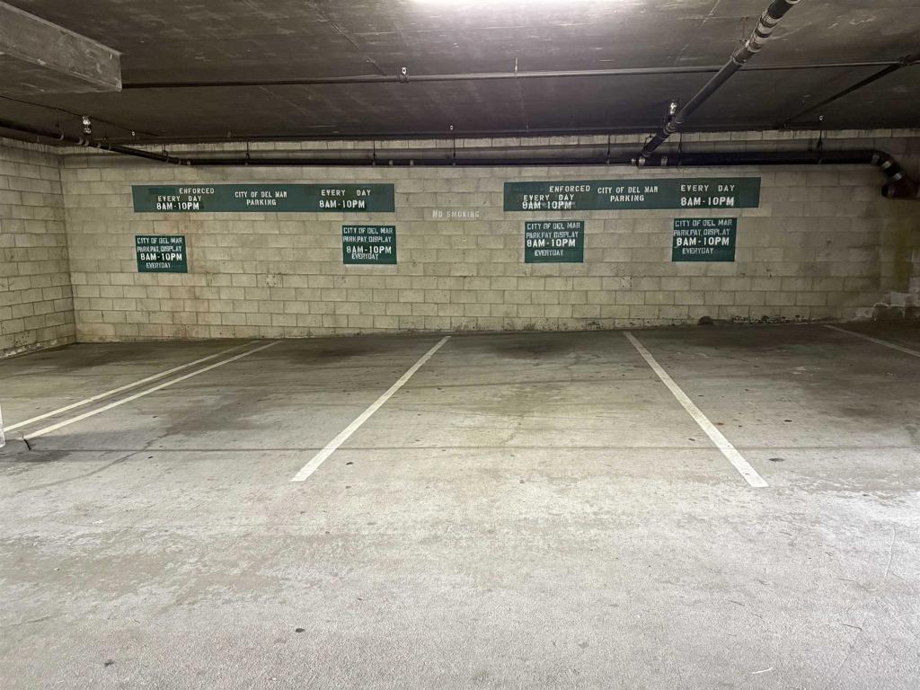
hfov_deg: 71.6
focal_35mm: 24
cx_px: 460
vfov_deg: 56.8
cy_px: 345
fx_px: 638
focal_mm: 6.76
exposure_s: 1/58
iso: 800
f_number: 1.78
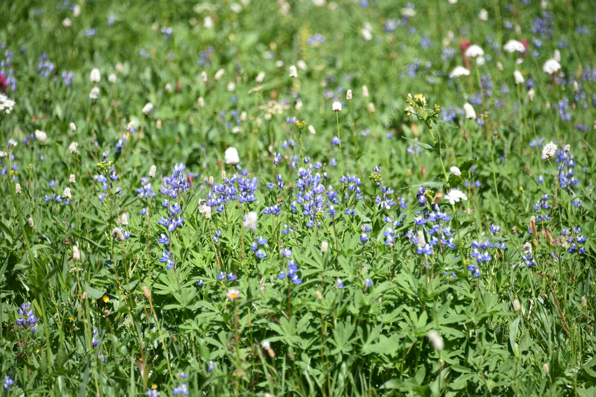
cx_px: 298
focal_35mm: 300
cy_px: 198
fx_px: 4967
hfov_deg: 6.9
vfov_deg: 4.6
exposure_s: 1/640
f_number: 5.6
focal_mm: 300
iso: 220
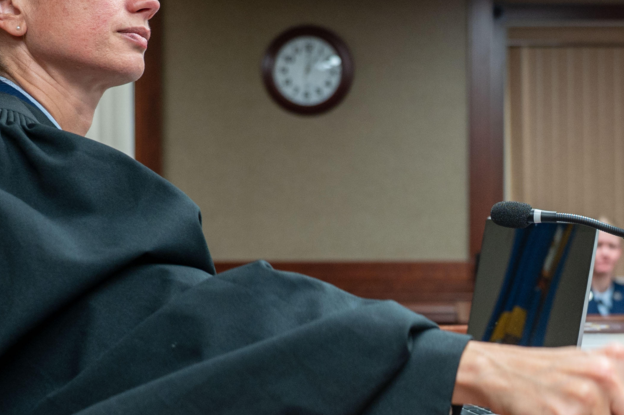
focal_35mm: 74
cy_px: 297
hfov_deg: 26.6
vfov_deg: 18.3
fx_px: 1282
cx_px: 544
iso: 500
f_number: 2.8
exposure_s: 1/125
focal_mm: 26
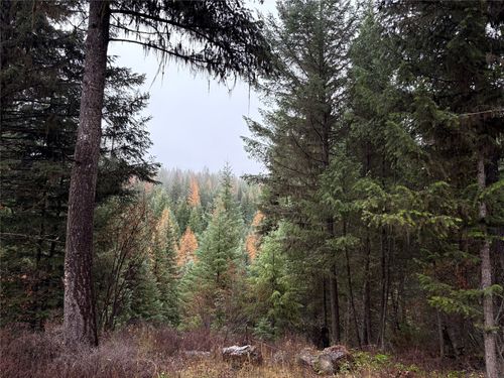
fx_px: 379
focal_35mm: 26
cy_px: 189
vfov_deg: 53.1
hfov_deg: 67.3
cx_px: 252
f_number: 1.6
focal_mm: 5.96
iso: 125
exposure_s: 1/154
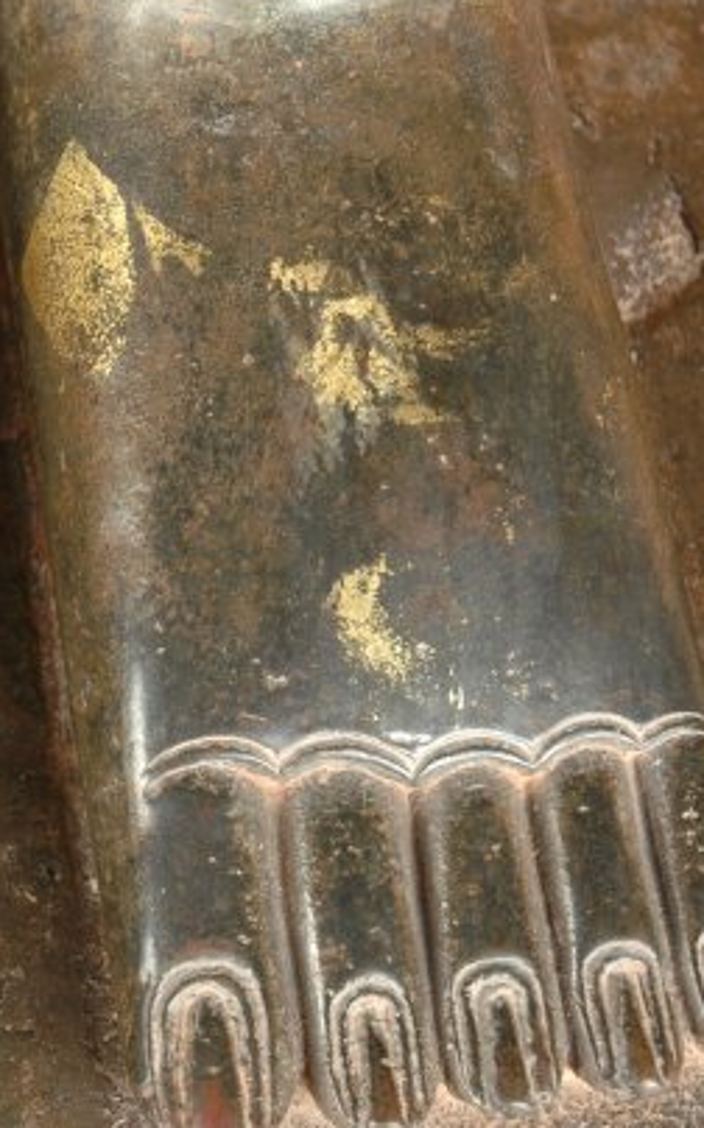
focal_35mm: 120
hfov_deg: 10.8
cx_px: -31
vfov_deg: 17.4
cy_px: 639
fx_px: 3689
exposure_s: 1/30
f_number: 4.5
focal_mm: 44
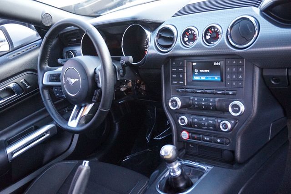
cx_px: 146
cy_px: 97
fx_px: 303
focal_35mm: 38
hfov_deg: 51.3
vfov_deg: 35.5
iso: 3200
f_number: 4.5
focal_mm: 25
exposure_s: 1/160
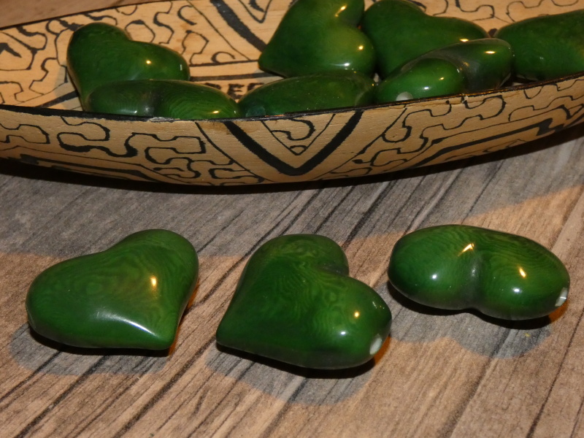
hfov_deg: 38.2
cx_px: 292
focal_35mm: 50
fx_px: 844
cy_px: 219
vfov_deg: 29.1
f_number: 3.9
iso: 800
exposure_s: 1/60
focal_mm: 9
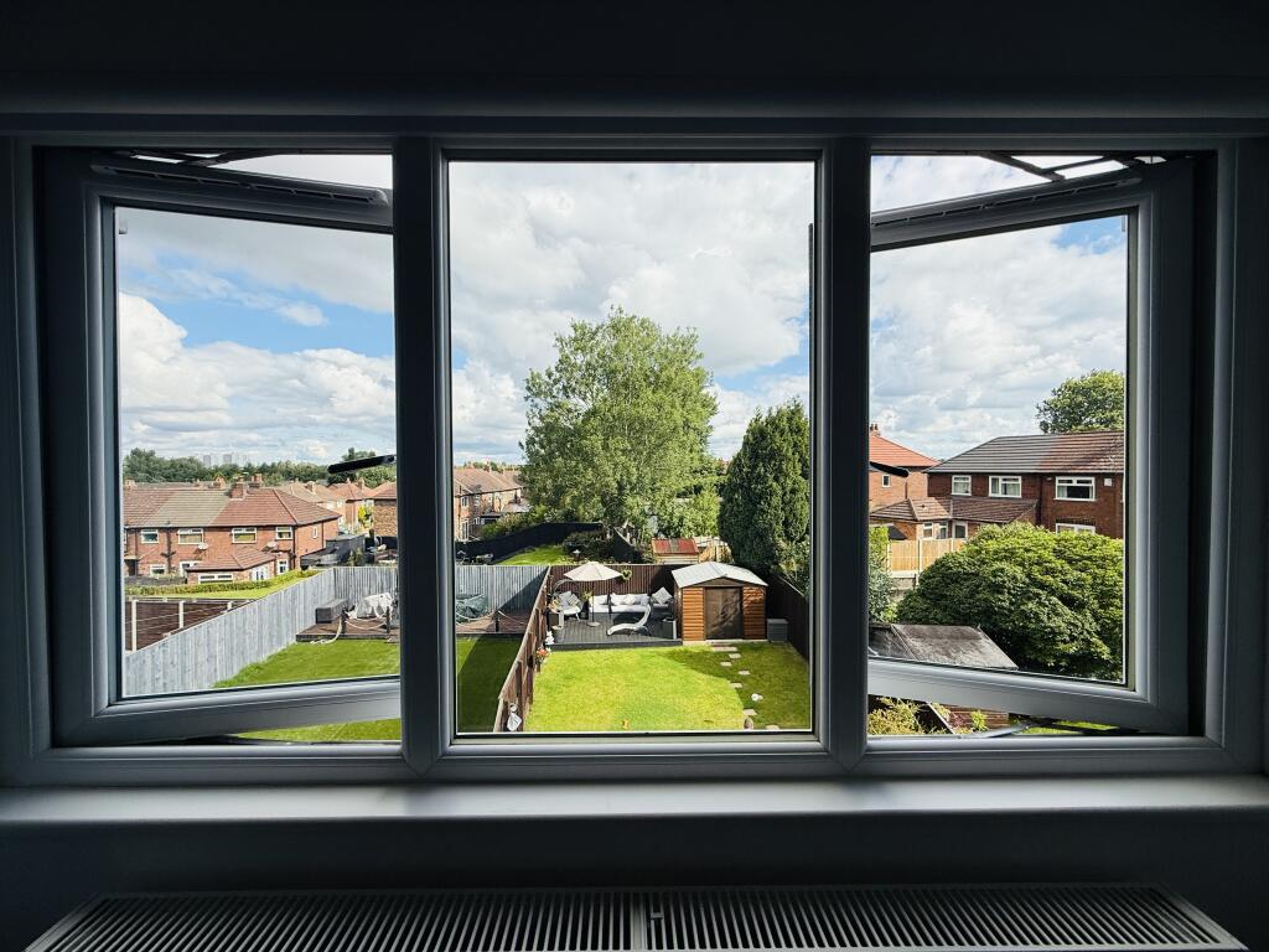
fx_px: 513
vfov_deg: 85.7
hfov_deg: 102.1
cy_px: 476
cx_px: 634
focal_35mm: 14
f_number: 2.2
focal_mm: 2.22
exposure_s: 1/1312
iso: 50
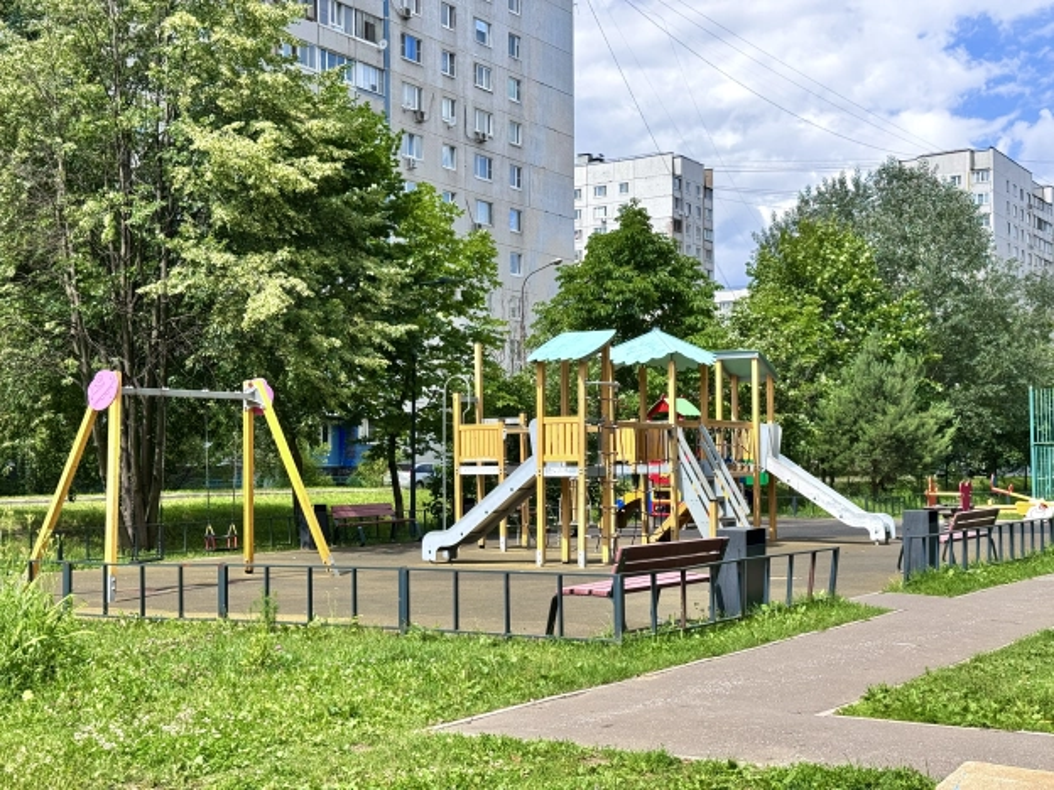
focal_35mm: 48
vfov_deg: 30.3
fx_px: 1462
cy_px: 395
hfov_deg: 39.7
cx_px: 527
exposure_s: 1/3096
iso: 64
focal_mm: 6.76
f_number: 1.78
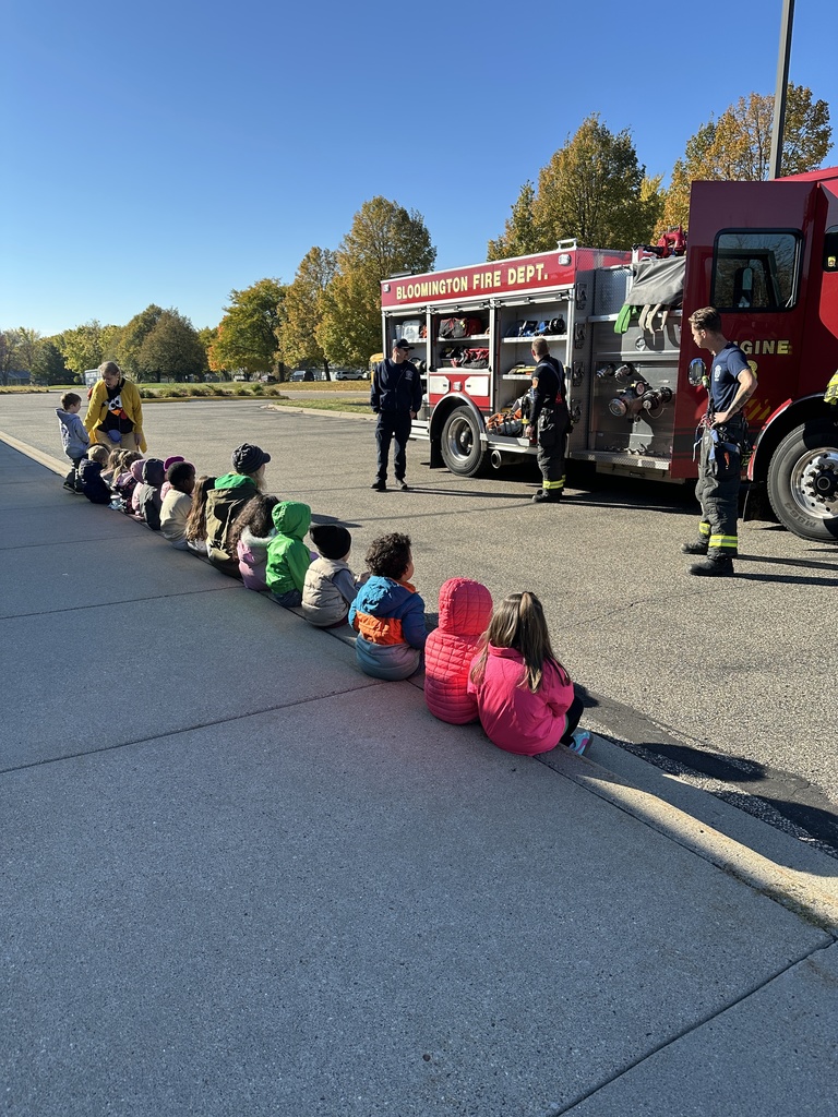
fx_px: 775
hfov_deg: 56.8
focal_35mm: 24
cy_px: 558
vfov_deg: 71.6
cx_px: 419
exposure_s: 1/2110
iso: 80
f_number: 1.78
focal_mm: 6.86
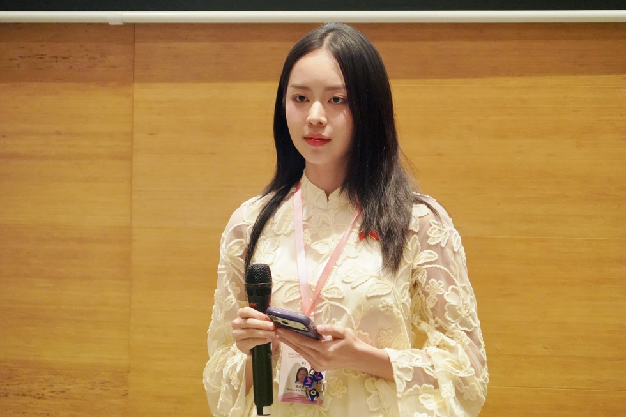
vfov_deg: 7.5
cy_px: 208
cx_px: 313
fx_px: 3199
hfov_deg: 11.2
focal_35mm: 184
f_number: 6.3
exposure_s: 1/125
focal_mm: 184
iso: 10000
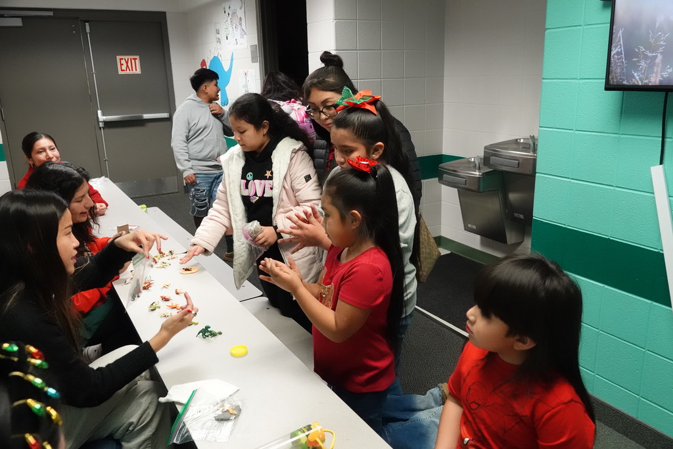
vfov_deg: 45.0
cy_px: 224
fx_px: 542
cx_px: 336
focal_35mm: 29
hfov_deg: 63.7
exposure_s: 1/250
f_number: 2.8
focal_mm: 10.59
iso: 3200
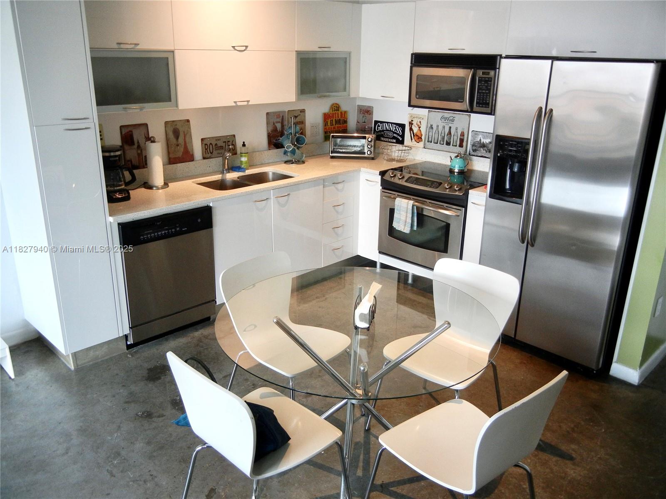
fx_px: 577
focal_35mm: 30
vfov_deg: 46.8
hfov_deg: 60.0
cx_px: 333
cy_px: 250
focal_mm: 5.4
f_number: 3.5
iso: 240
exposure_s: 1/30
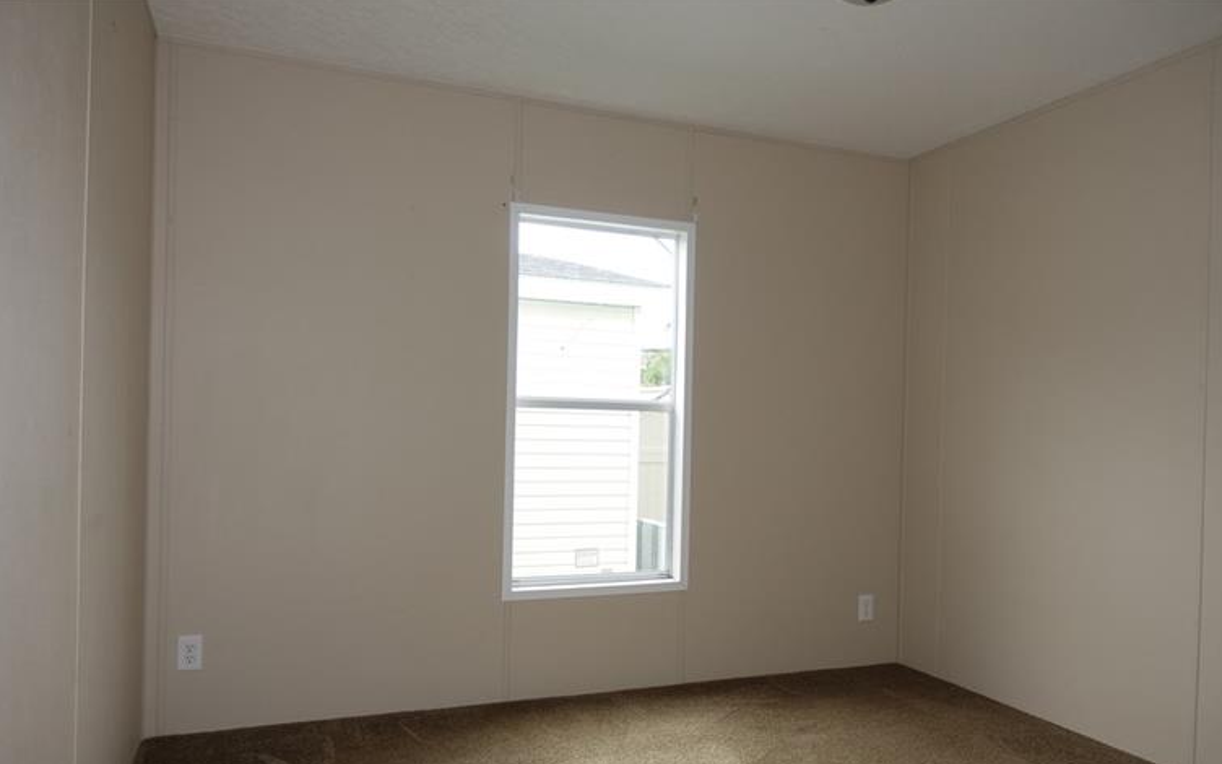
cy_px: 427
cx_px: 635
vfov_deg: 47.5
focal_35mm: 26
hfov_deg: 70.4
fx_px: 866
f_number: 1.8
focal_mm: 8.8
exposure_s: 1/320
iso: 125
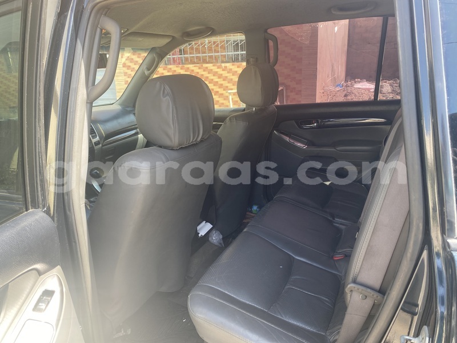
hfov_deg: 67.3
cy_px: 172
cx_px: 228
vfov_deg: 53.1
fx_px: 343
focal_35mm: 26
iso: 32
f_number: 1.8
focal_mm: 4.25
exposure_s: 1/121
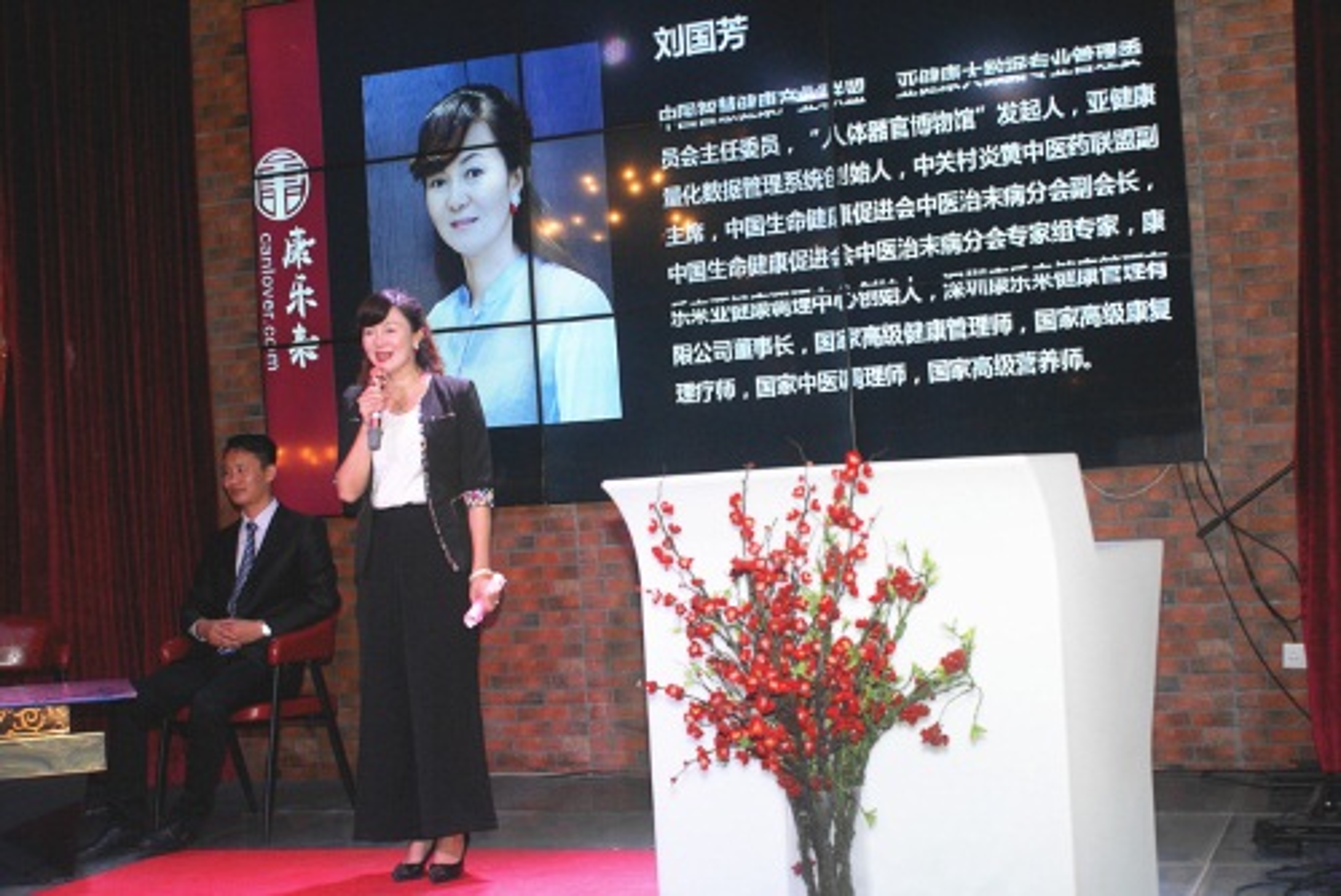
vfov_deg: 25.8
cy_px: 448
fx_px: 1957
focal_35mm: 52
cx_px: 670
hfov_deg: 37.8
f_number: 5.6
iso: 400
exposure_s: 1/60
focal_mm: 35
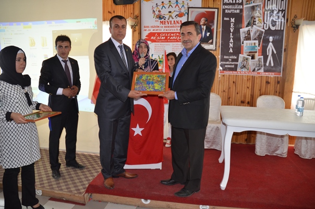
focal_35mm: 27
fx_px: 236
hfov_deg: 67.5
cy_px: 104
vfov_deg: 47.7
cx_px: 158
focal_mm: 18
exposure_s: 1/60
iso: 800
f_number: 3.5
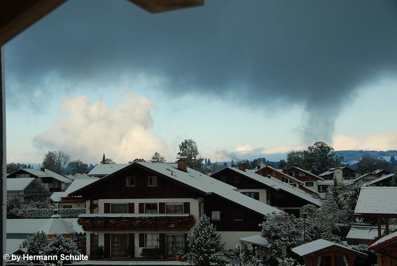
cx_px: 198
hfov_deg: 30.5
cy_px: 133
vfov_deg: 20.7
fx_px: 728
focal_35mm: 66
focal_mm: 44
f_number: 7.1
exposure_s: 1/200
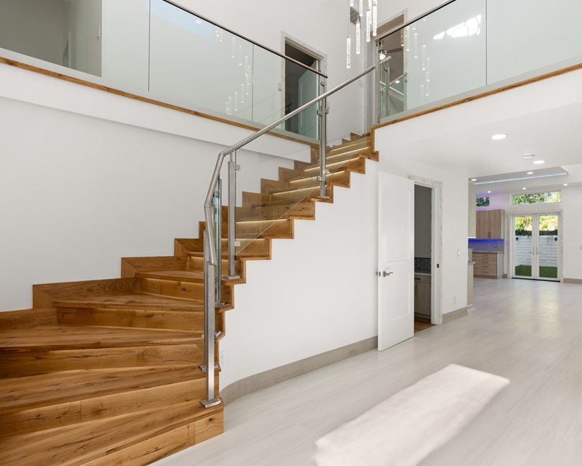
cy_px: 240
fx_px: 327
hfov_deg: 82.7
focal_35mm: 19
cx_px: 334
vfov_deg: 70.9
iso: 640
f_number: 9
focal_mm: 16
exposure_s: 1/50
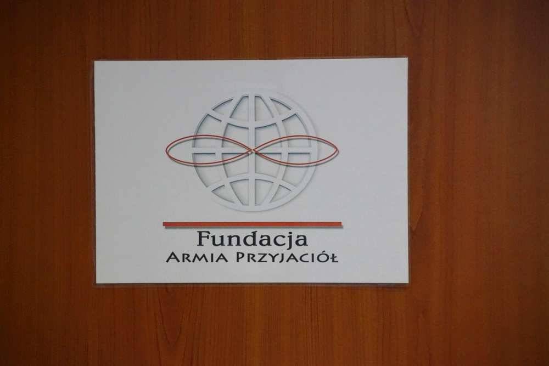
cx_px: 274
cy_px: 183
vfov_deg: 6.5
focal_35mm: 210
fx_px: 3203
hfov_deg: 9.8
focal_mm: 140
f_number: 5.6
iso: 3200
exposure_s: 1/40
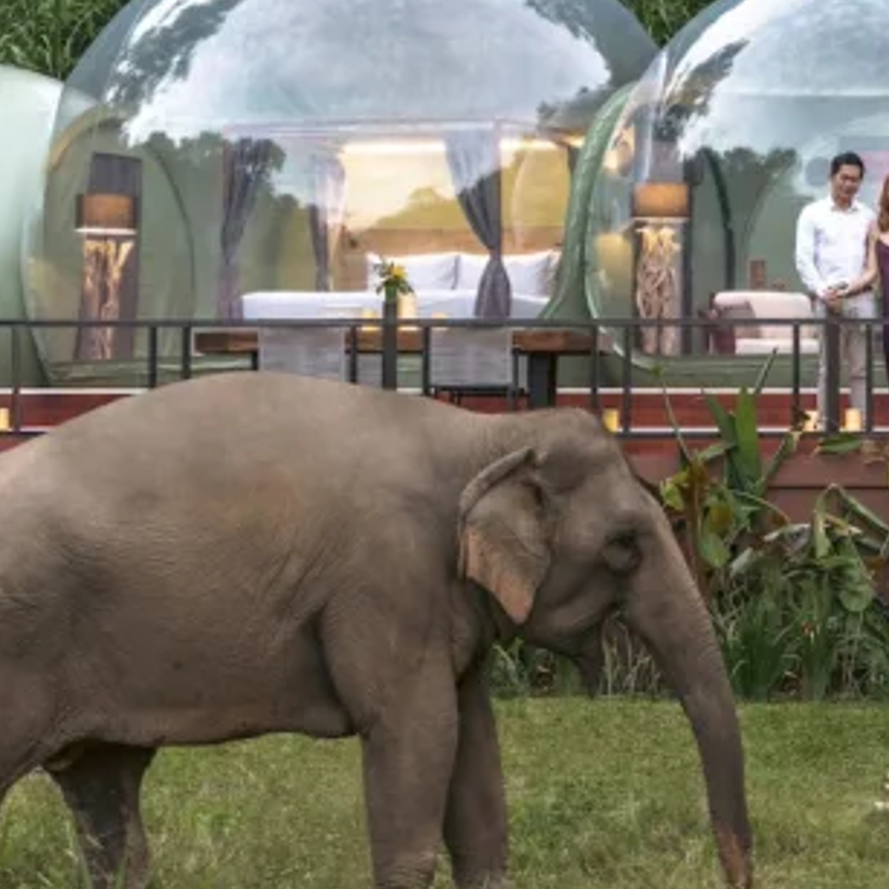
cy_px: 429
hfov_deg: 7.8
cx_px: 872
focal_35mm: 223
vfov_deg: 7.8
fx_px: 6479
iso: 1600
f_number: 3.2
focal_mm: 105
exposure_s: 1/100
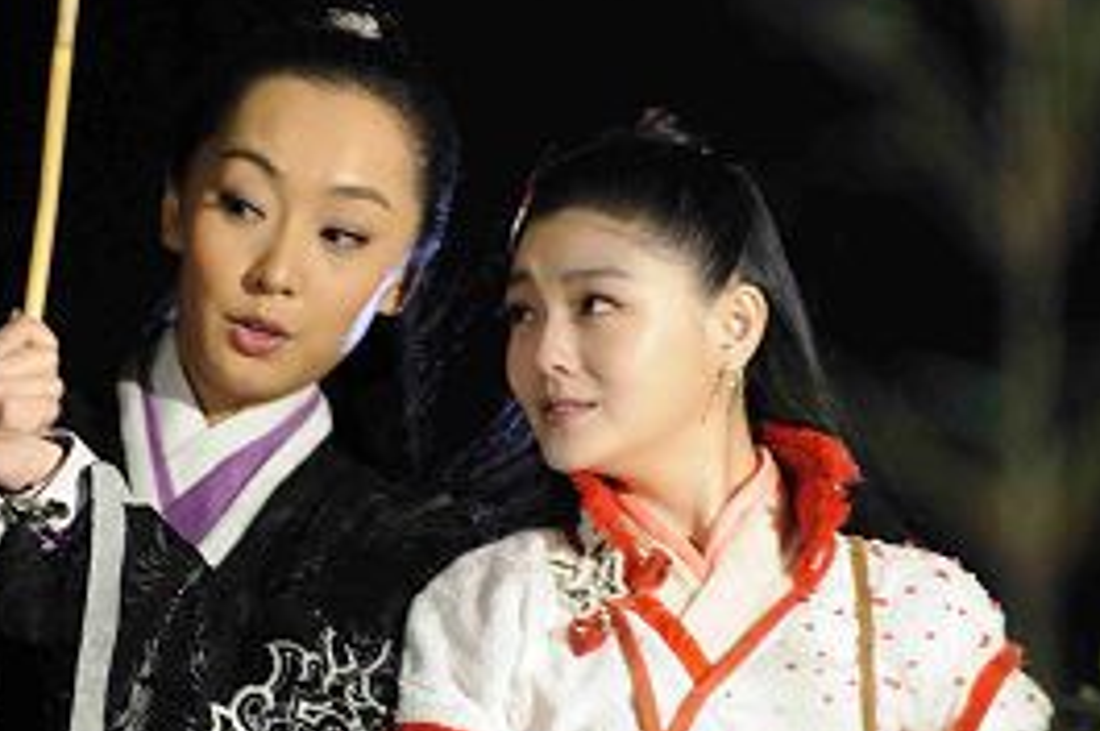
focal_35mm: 453
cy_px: 363
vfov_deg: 3.0
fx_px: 13825
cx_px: 253
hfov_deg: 4.6
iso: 1600
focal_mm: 200
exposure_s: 1/125
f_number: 2.8
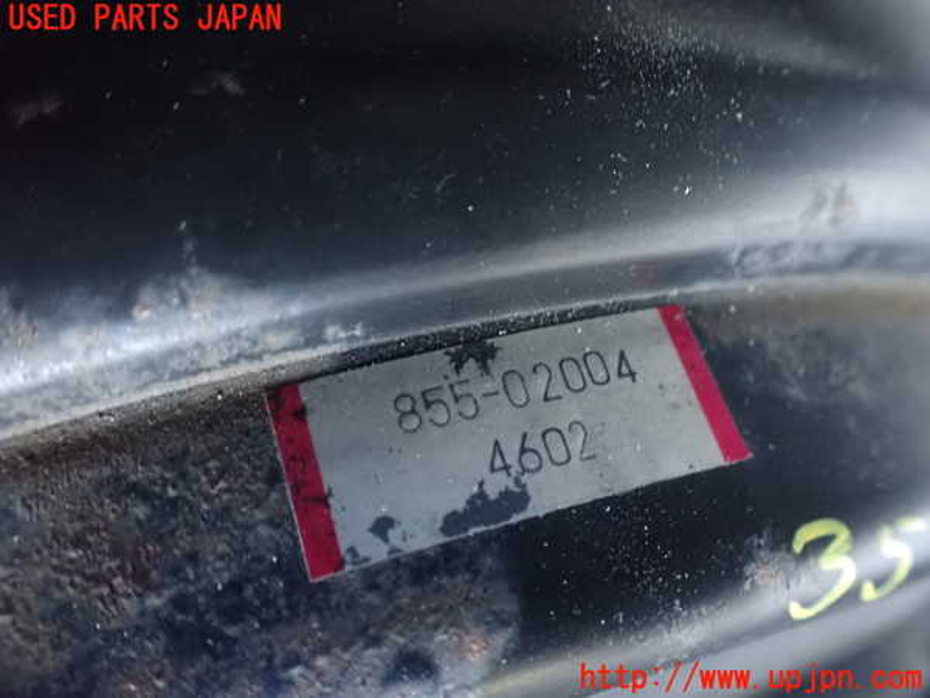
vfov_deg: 46.8
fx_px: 806
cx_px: 465
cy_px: 349
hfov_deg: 60.0
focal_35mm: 30
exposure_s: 1/30
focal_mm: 5.4
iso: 1600
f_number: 2.3
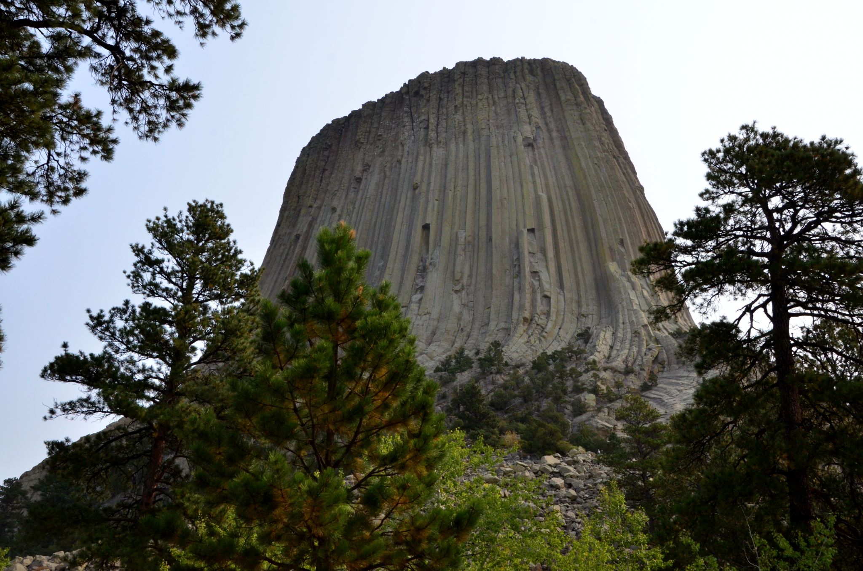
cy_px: 286
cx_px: 432
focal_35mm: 34
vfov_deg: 38.2
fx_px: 825
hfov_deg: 55.2
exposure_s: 1/1000
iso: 1000
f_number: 13
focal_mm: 23
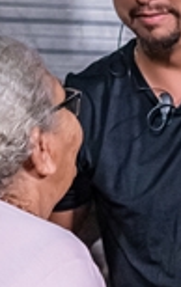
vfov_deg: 11.5
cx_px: 175
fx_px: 1381
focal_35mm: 176
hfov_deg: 7.5
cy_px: 389
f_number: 2.5
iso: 2500
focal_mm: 24
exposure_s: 1/640
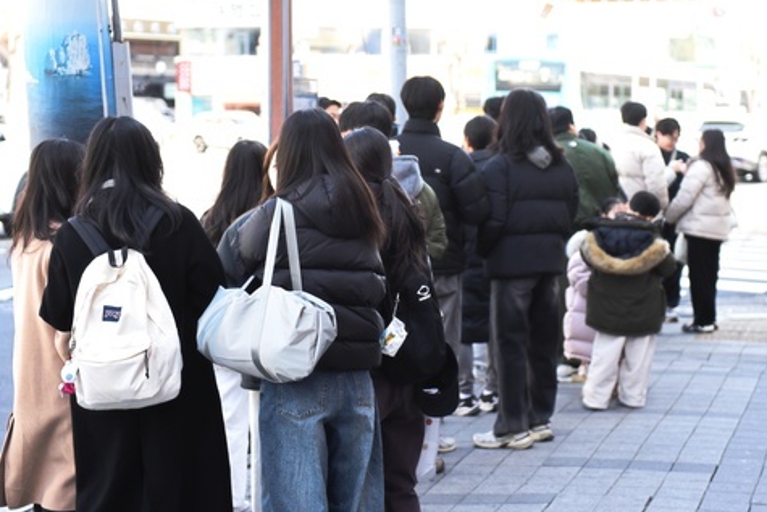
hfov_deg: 24.7
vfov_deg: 16.7
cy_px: 212
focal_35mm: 82
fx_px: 1747
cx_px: 423
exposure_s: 1/1000
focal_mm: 62
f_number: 2.8
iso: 1250
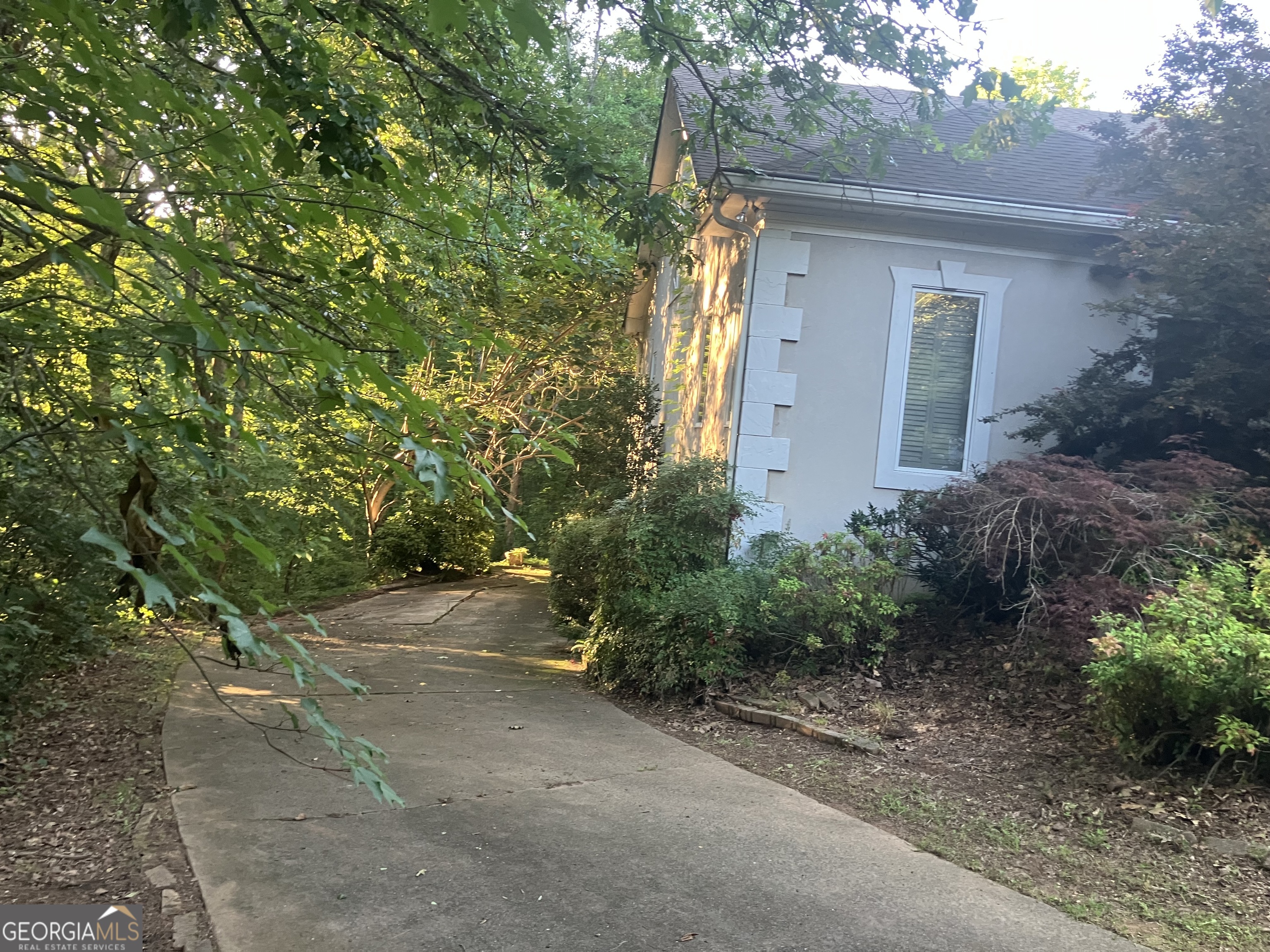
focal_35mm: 28
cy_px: 476
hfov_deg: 63.4
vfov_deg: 49.7
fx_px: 1027
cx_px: 635
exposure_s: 1/60
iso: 160
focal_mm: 3.99
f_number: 1.8
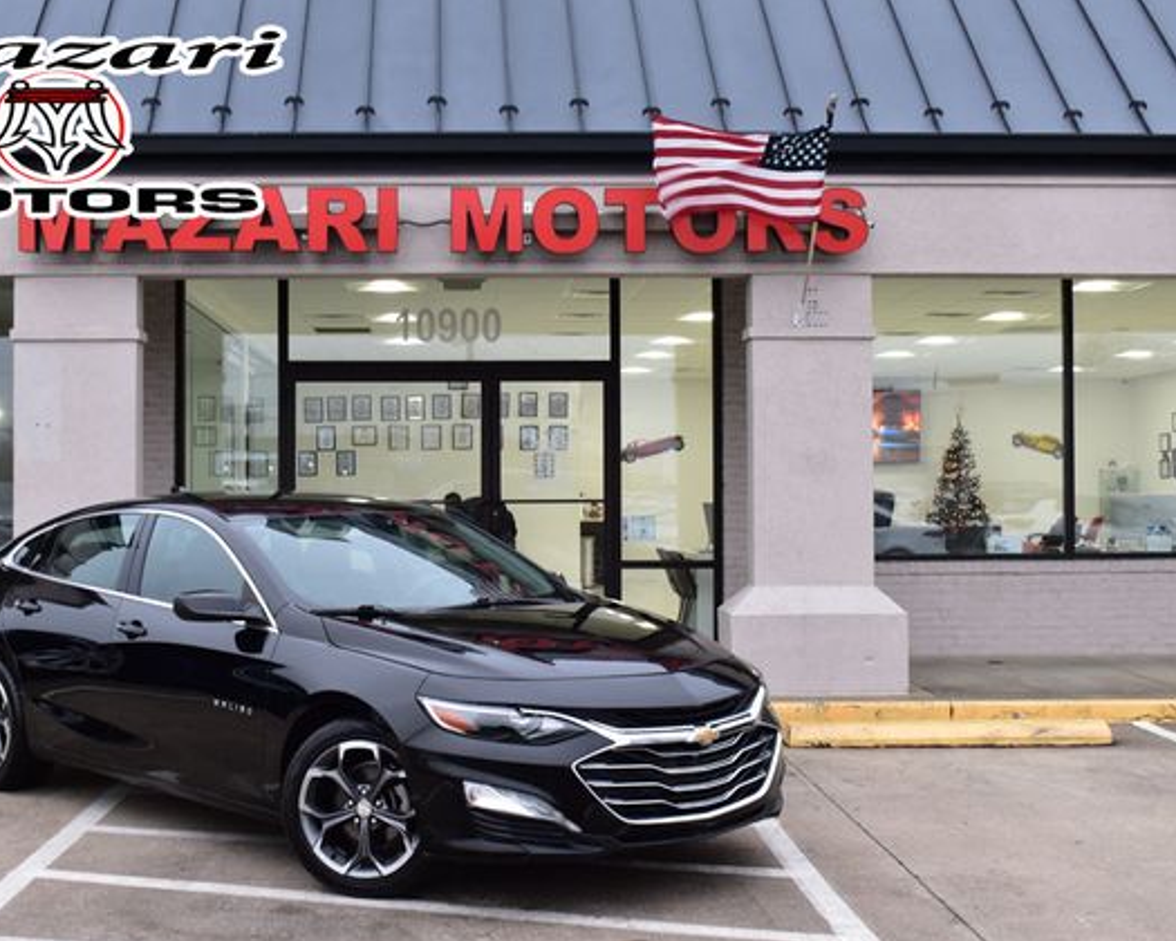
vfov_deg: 31.5
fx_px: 1671
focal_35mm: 48
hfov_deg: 38.7
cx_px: 502
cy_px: 473
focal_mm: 28
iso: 400
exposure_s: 1/30
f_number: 7.1
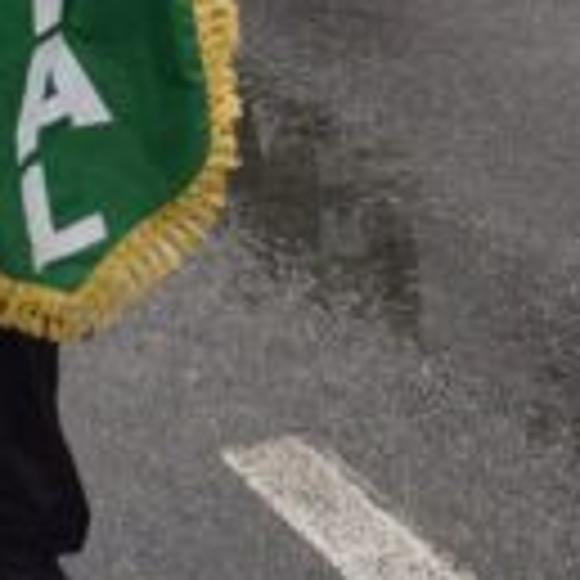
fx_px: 2502
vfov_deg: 12.3
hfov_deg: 12.6
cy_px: -411
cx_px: -252
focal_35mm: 132
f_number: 7.1
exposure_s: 1/200
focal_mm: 18
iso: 100
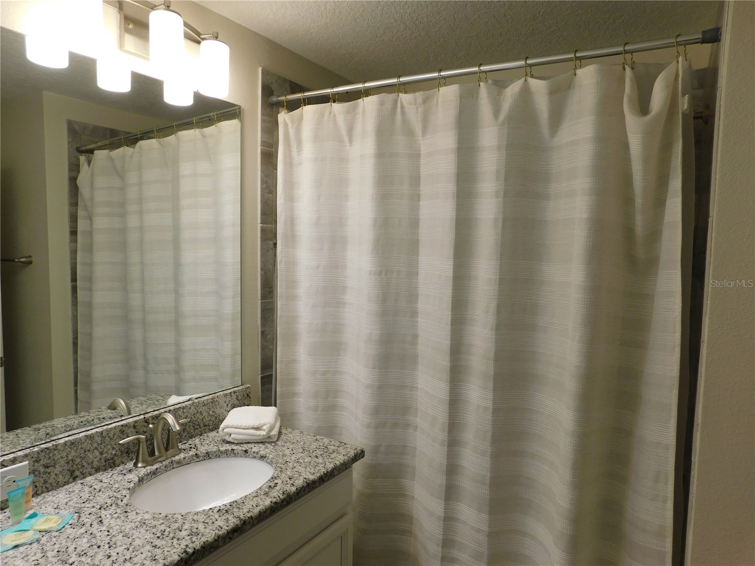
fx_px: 502
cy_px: 283
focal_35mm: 23
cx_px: 378
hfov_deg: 73.9
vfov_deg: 58.9
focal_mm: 4
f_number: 3
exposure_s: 1/50
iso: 125
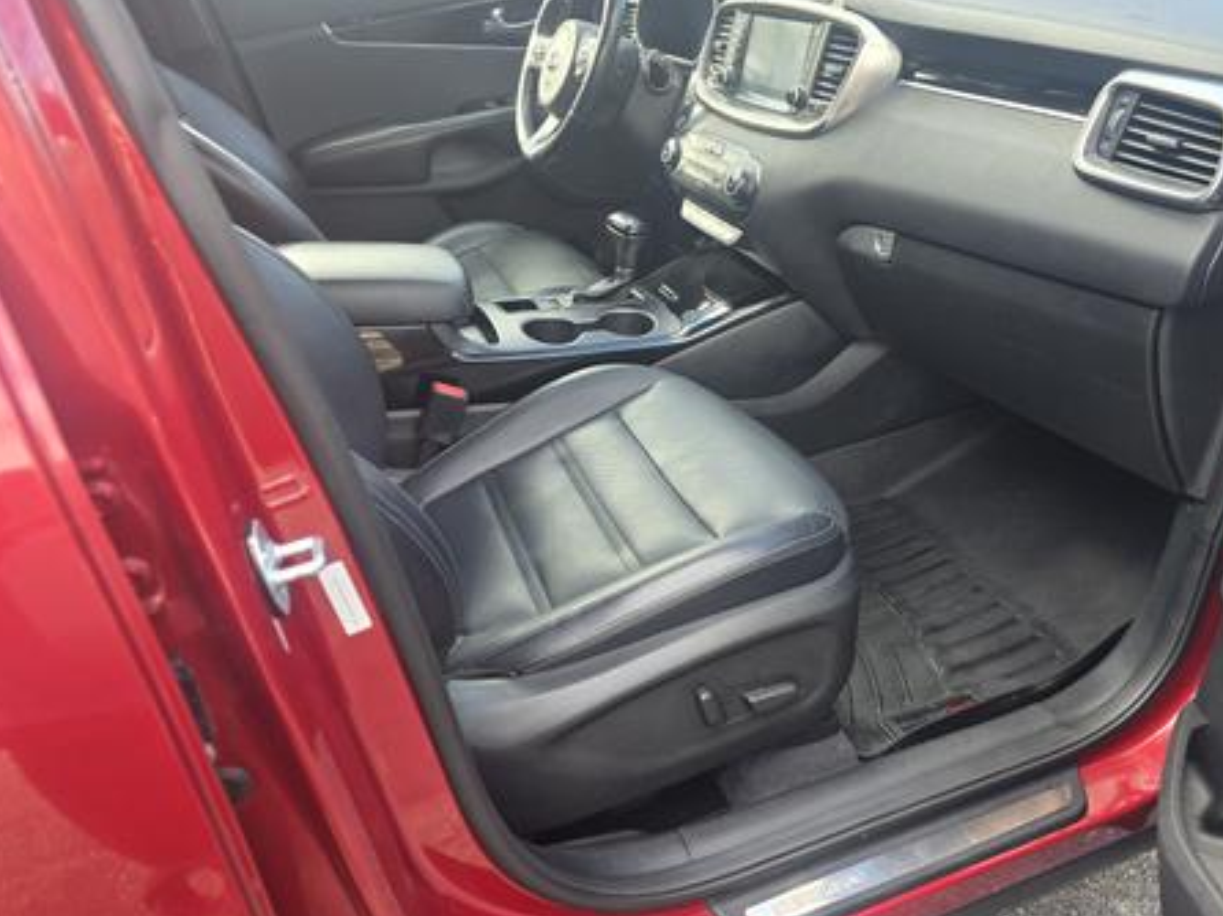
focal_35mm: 26
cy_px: 496
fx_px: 918
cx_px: 672
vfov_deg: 53.0
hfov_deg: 67.2
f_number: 1.7
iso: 80
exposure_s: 1/180
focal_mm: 6.3
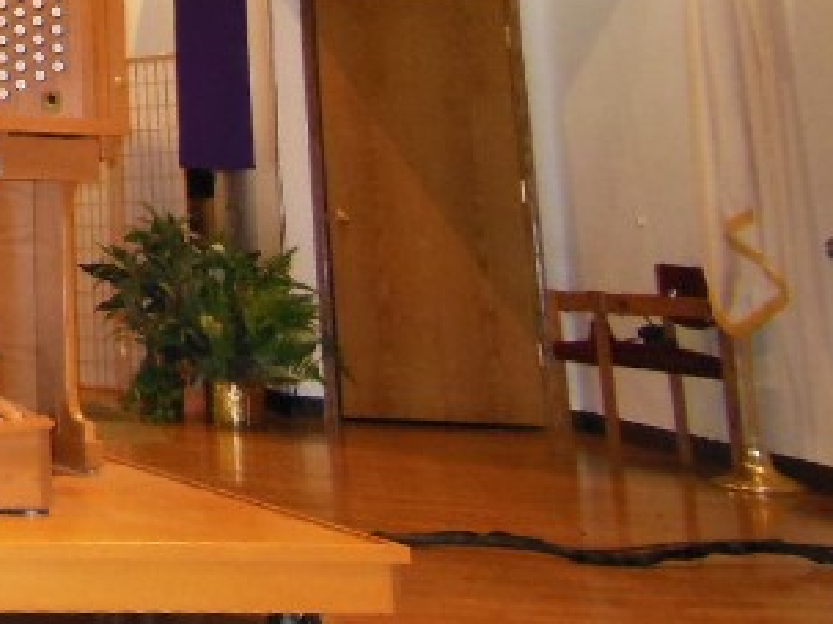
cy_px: -195
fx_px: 1684
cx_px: -324
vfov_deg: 19.3
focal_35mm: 70
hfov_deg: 23.6
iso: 800
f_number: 3.5
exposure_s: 1/25
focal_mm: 4.5
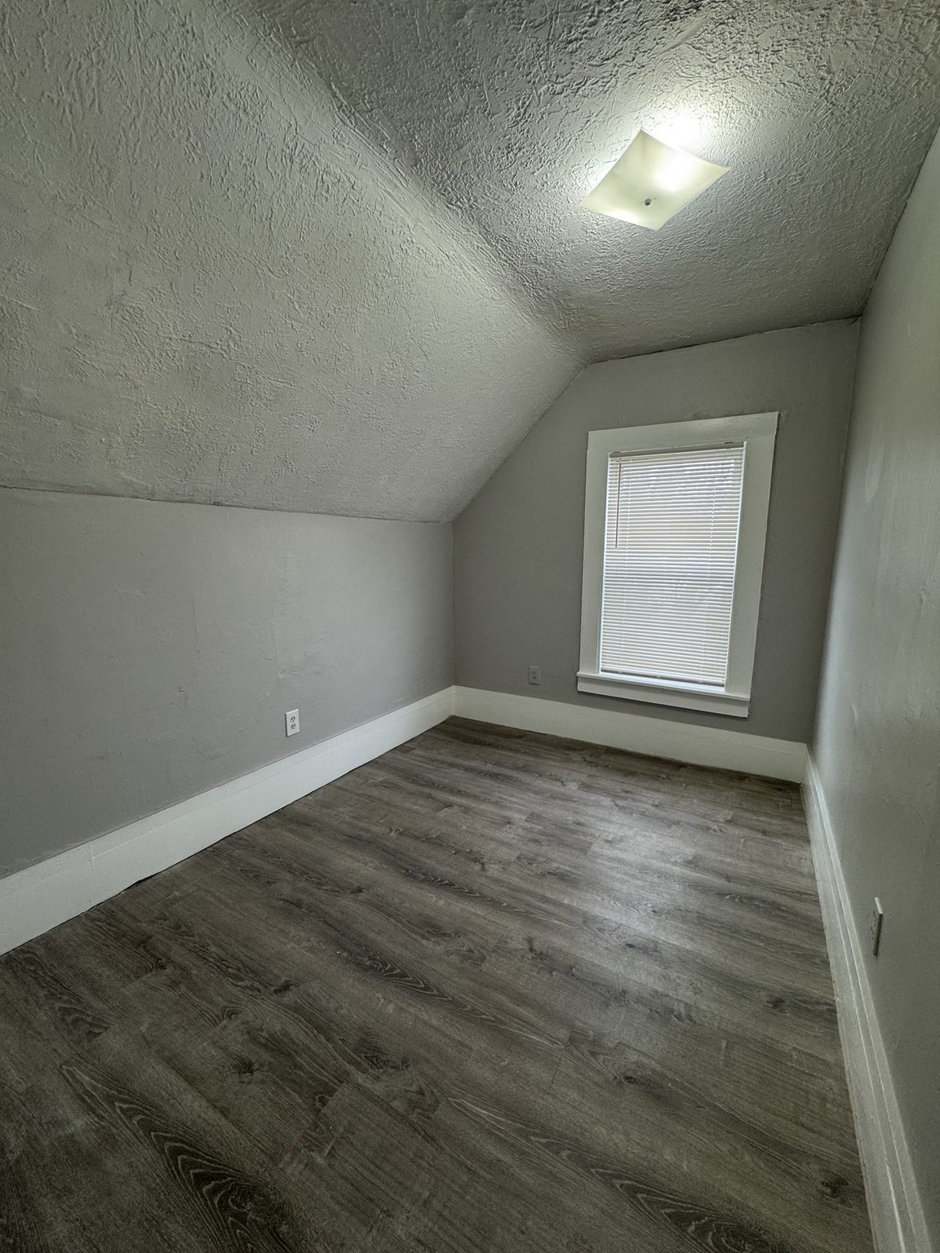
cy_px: 626
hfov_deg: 85.7
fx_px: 507
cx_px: 470
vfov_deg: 102.1
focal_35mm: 14
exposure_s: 1/99
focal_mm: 2.22
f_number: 2.2
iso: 125
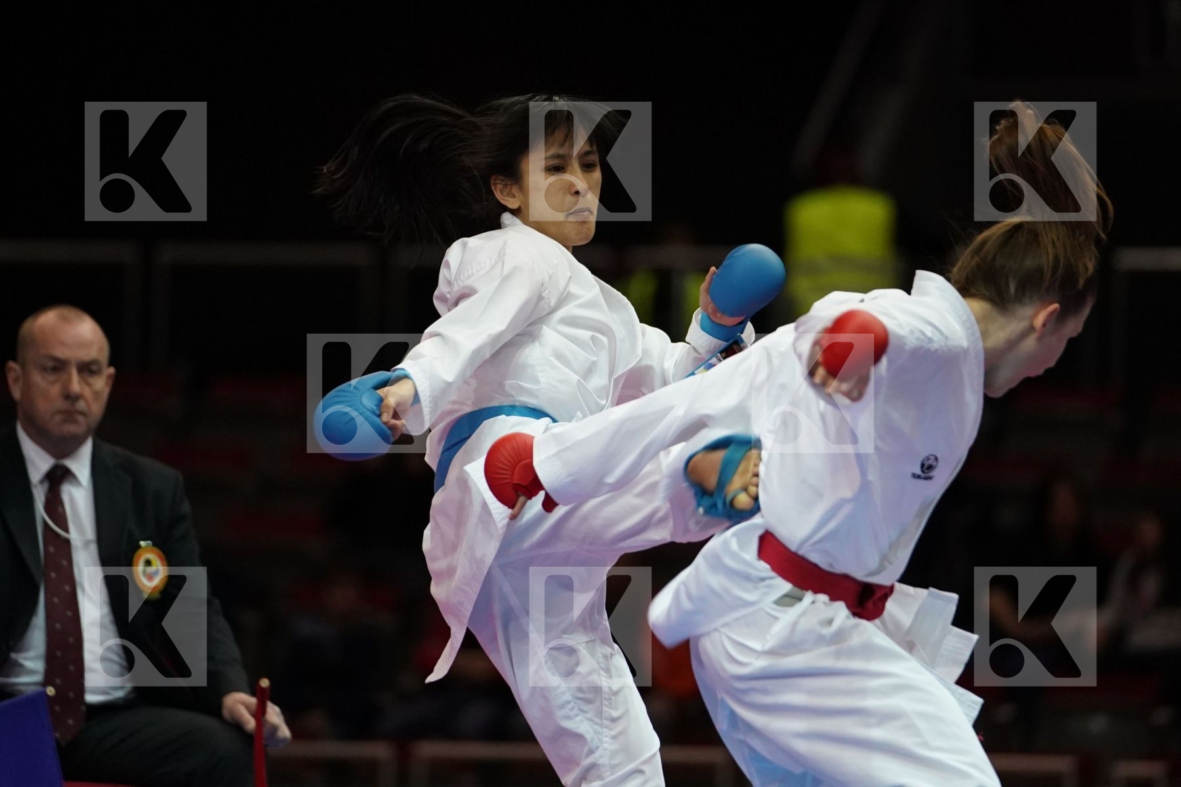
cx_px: 590
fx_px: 9447
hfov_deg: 7.2
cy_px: 394
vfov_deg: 4.8
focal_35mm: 288
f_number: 2.8
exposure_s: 1/1000
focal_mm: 192
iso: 2500
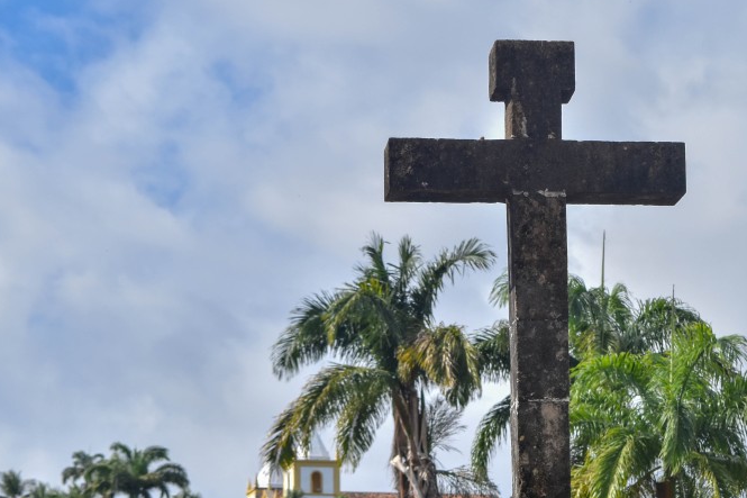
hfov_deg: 17.5
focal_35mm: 117
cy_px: 391
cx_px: 474
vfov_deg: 11.7
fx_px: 2427
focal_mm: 48
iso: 400
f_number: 7.1
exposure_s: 1/1600
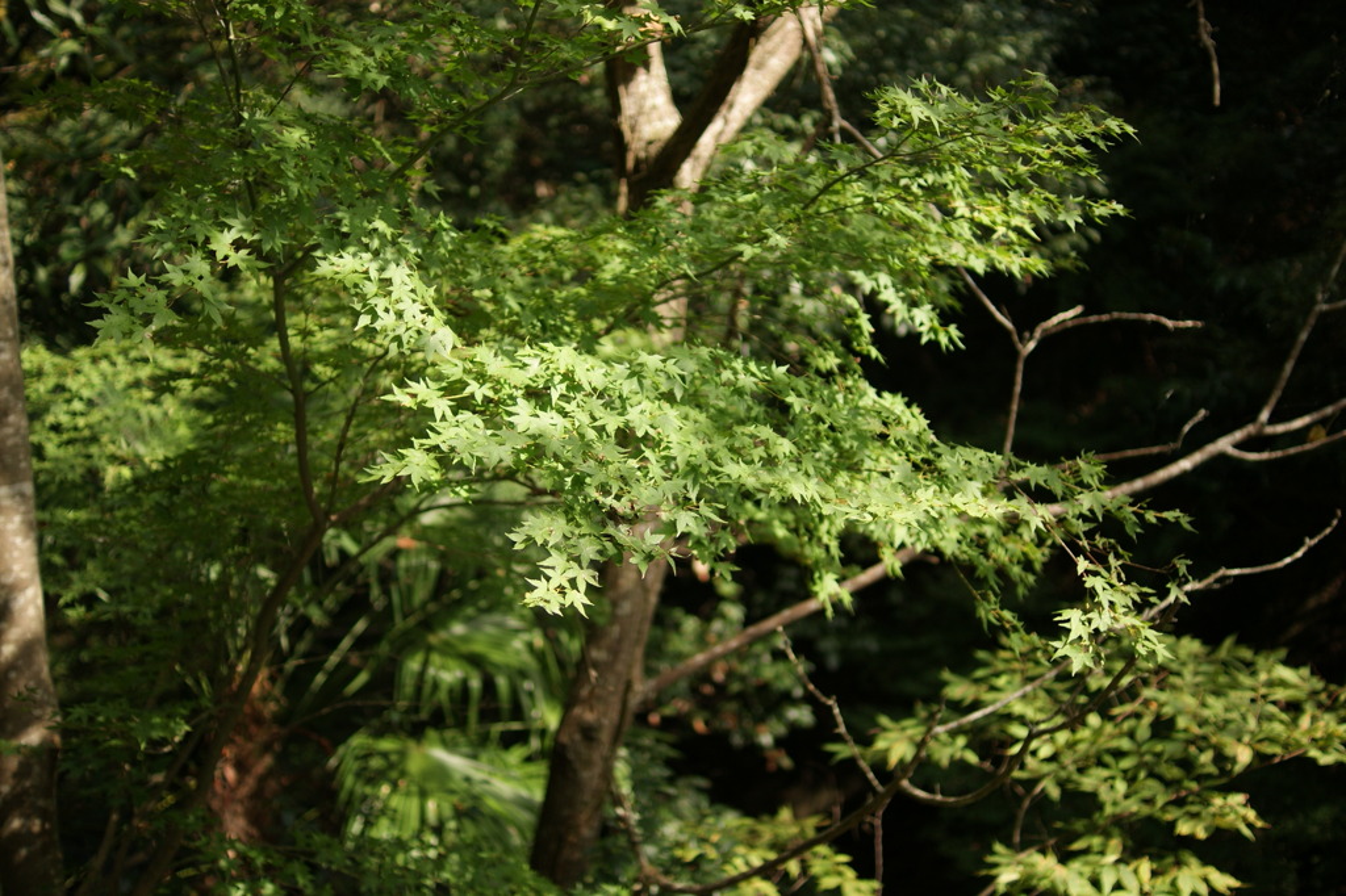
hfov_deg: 37.9
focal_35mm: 52
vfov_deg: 25.7
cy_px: 448
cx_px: 673
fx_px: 1962
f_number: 1.8
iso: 100
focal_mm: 35
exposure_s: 1/800
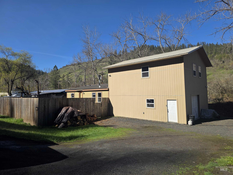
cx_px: 116
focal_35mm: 23
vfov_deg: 58.9
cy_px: 88
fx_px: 155
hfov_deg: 73.9
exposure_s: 1/5153
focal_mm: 6.3
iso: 80
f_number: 1.7
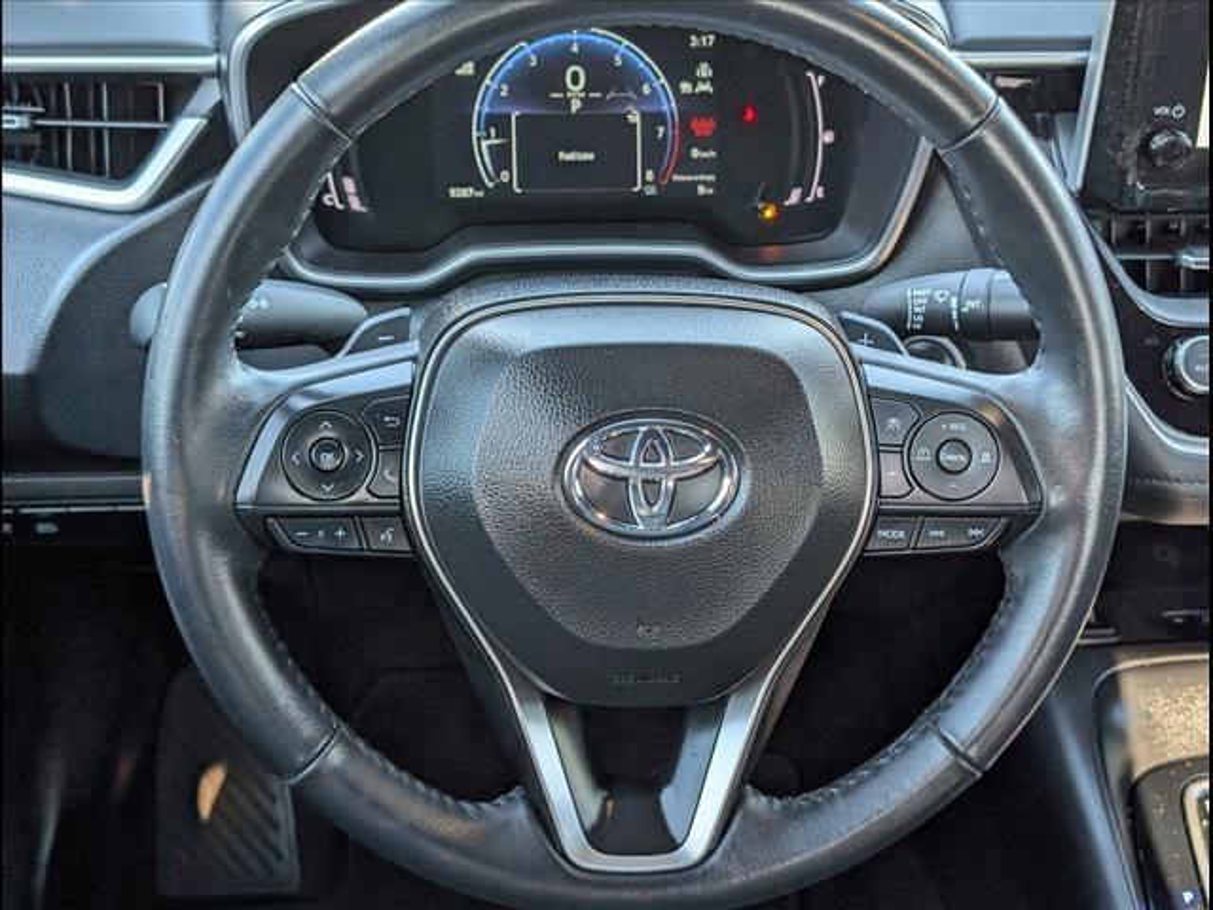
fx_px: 1717
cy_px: 455
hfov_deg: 38.9
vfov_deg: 29.7
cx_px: 606
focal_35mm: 49
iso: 59
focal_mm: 6.9
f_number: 1.68
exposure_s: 1/53.5
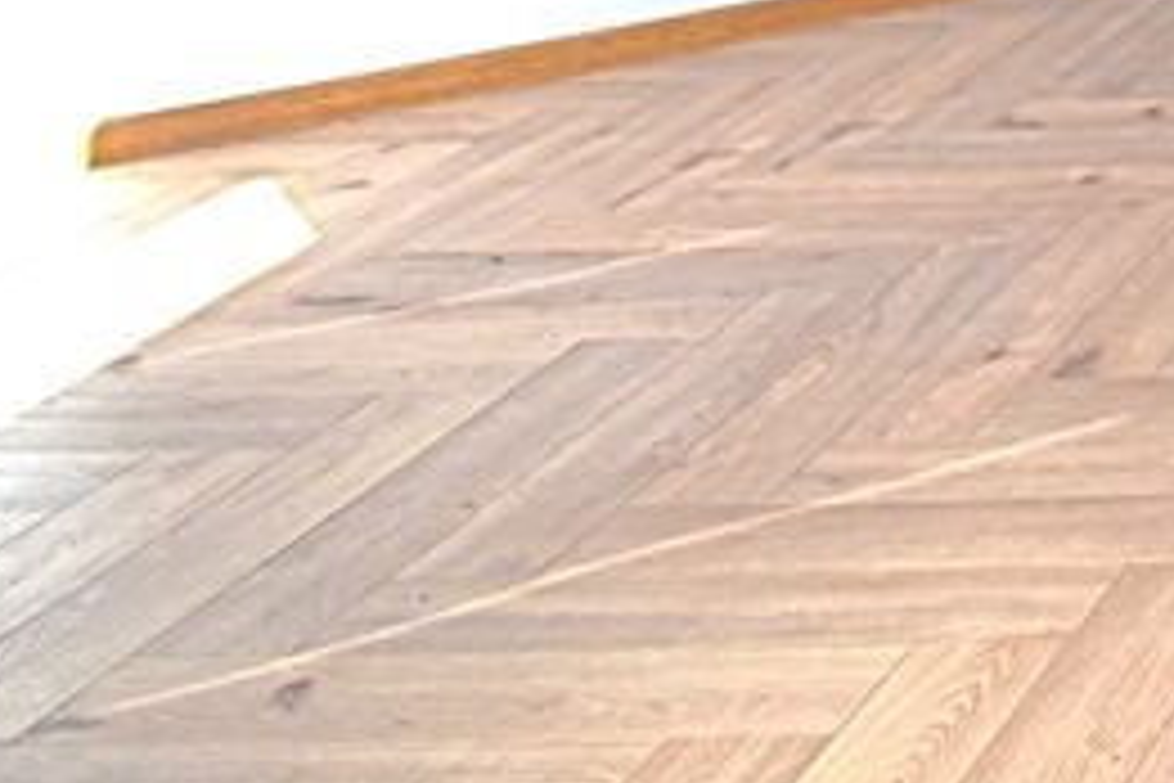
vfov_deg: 15.8
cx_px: 2379
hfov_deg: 18.4
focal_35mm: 69
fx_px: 2250
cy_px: -752
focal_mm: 10
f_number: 4.5
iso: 100
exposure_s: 1/80
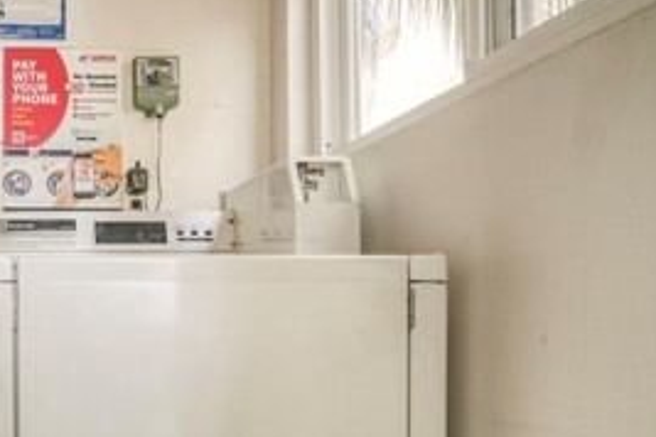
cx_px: -22
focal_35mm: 36
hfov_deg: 44.0
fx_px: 656
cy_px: 347
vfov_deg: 35.7
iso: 400
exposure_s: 1/30
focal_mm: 10
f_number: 5
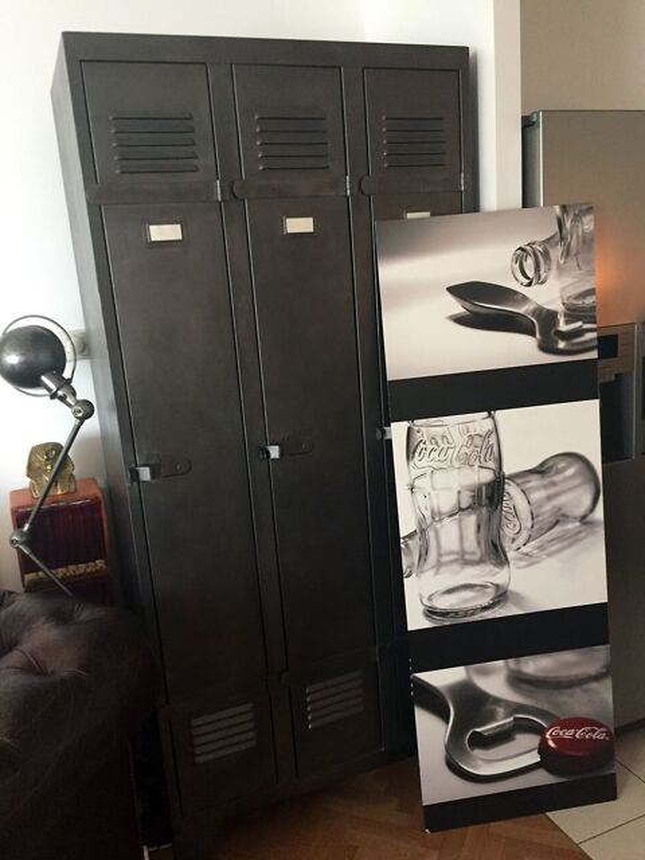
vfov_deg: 61.7
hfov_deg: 48.2
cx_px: 322
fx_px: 720
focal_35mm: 29
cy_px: 430
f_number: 2.2
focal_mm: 4.15
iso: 250
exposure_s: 1/20
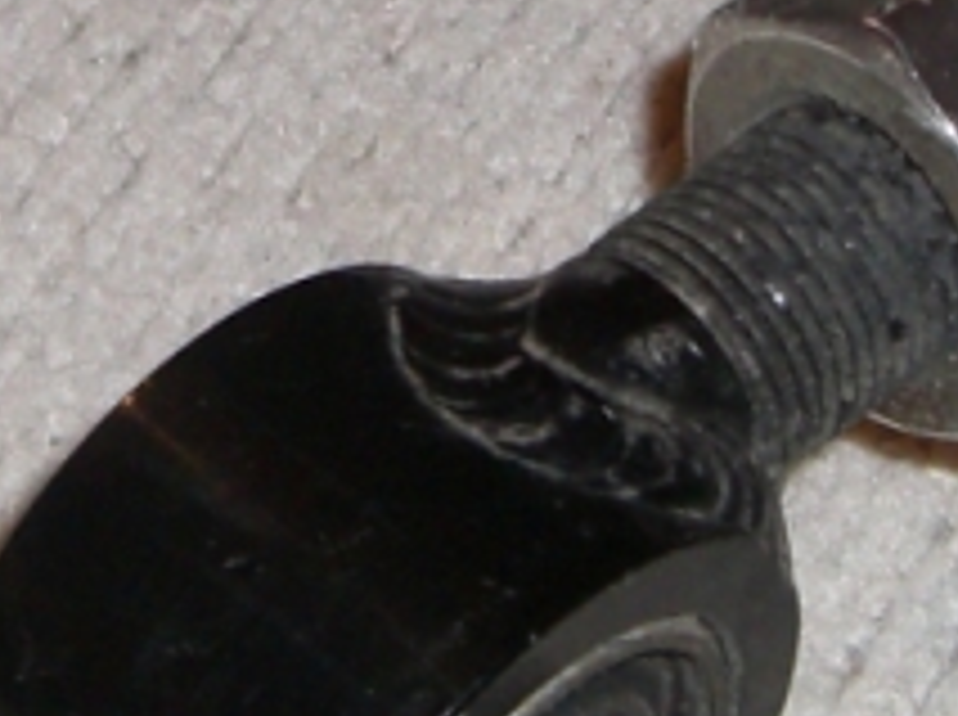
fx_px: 5056
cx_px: 481
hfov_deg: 10.8
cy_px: -207
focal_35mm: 183
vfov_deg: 8.0
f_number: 2.7
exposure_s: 1/60
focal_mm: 6.2
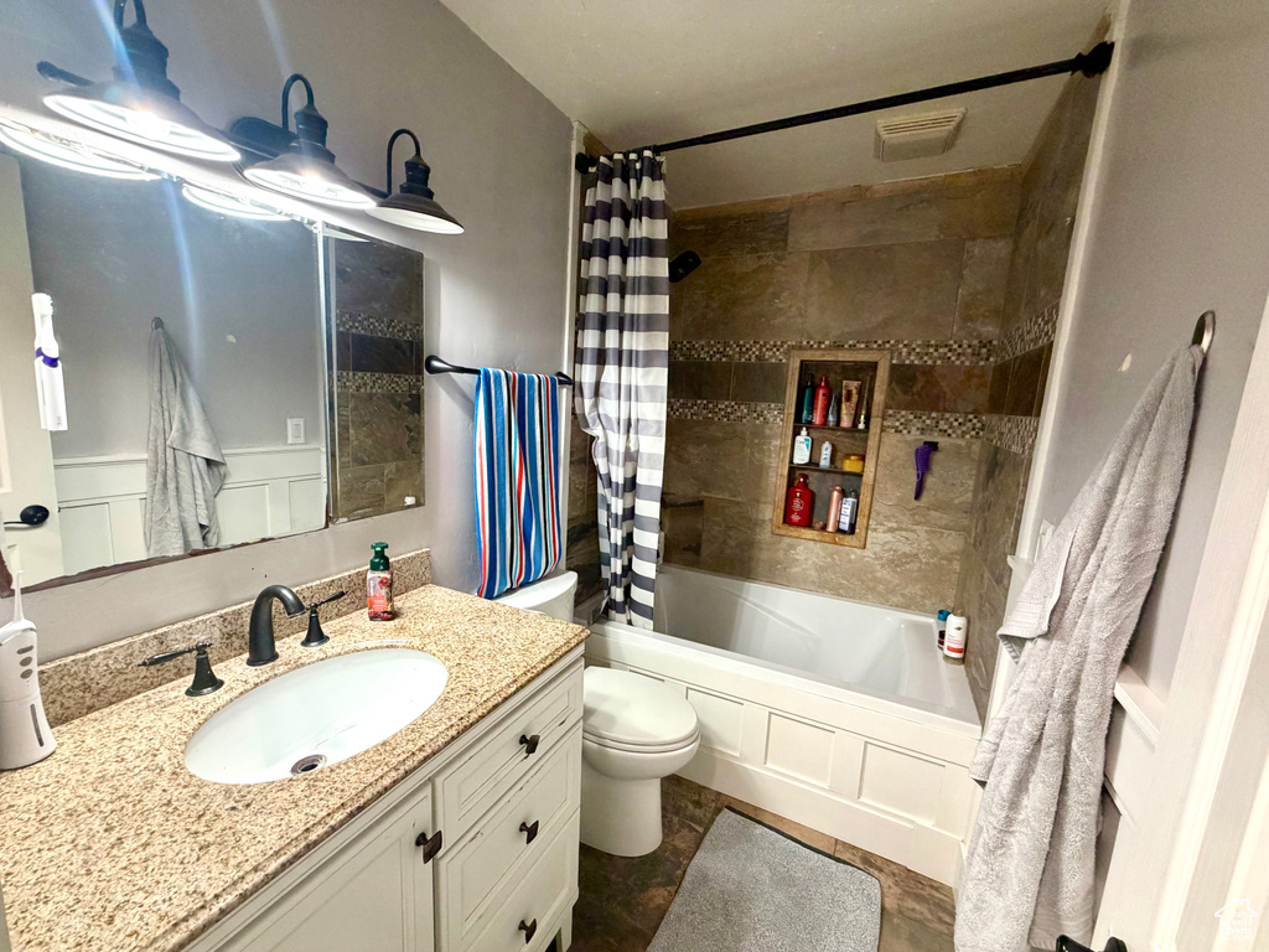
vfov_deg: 85.7
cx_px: 634
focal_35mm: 14
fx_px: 513
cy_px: 476
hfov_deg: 102.1
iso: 250
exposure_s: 1/60
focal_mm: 2.22
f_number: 2.2
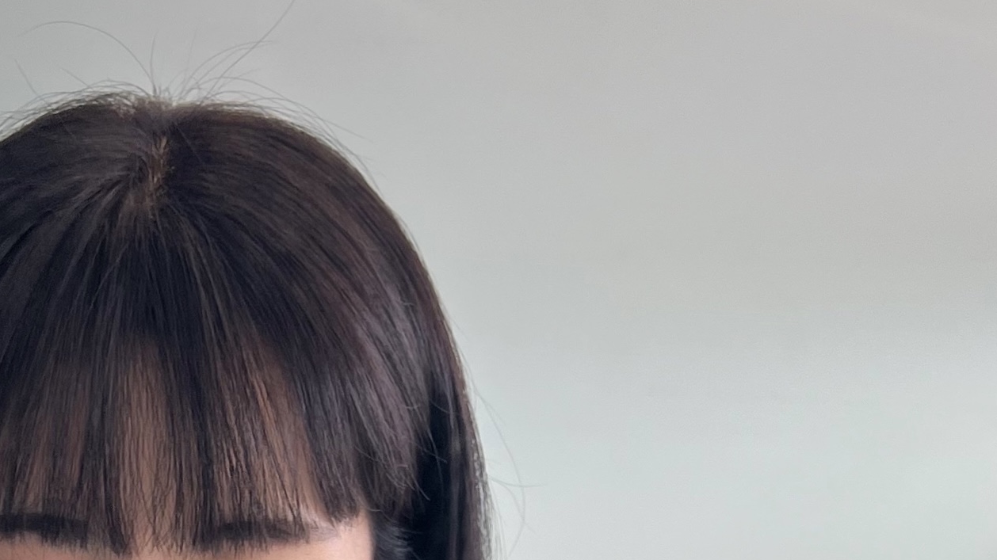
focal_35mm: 84
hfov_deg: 24.9
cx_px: 207
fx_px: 2220
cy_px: 1267
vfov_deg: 12.1
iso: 32
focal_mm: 5.7
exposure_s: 1/139
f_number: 1.5
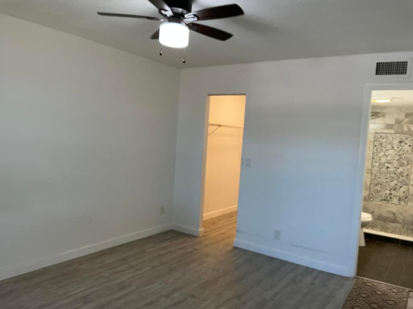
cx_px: 206
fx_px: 334
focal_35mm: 28
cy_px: 154
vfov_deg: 49.7
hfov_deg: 63.4
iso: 64
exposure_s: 1/60
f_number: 1.8
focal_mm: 3
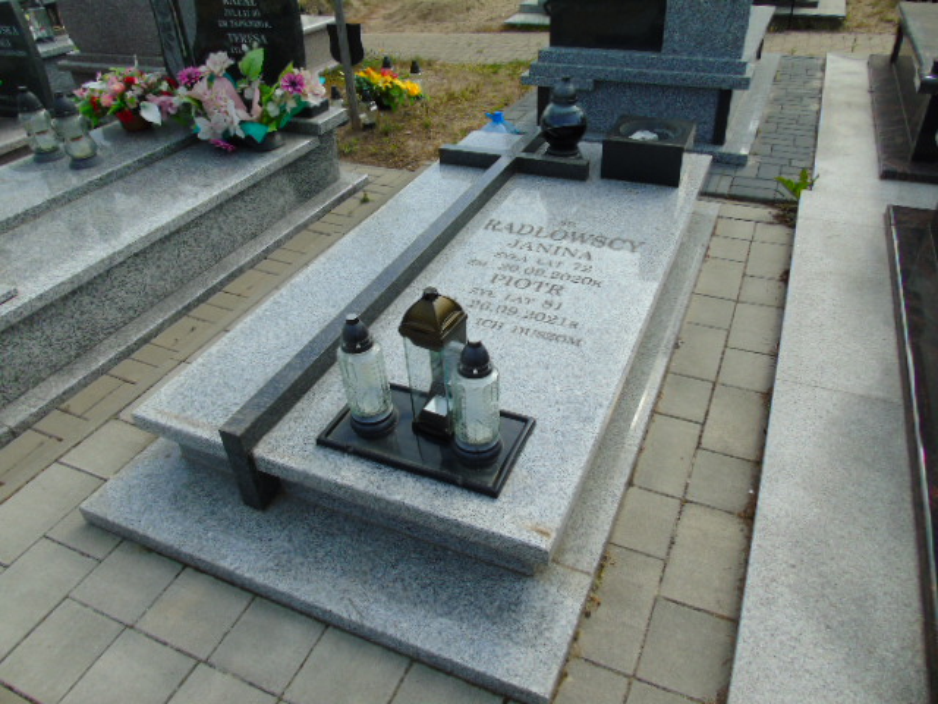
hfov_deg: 69.4
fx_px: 677
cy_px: 352
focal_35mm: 25
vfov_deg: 54.9
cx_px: 469
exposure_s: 1/1000
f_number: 3.4
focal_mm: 4.4
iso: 80
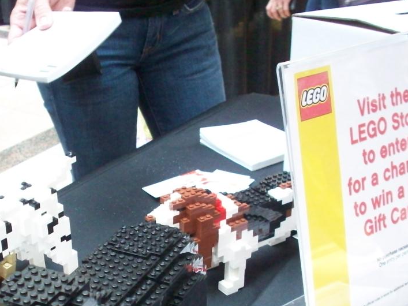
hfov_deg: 28.7
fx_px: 790
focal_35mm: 67
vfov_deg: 21.4
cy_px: 275
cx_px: 118
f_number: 2.8
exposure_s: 1/128
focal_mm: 6.2
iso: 258
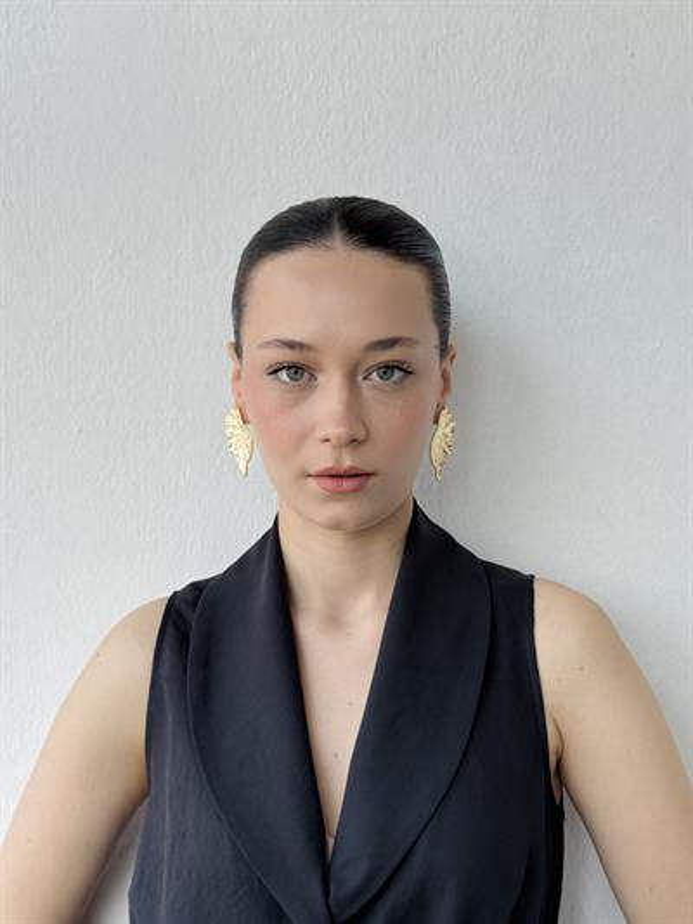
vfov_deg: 39.6
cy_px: 462
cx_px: 346
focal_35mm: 48
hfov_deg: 30.3
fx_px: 1281
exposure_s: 1/507
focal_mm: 6.76
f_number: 1.78
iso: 64
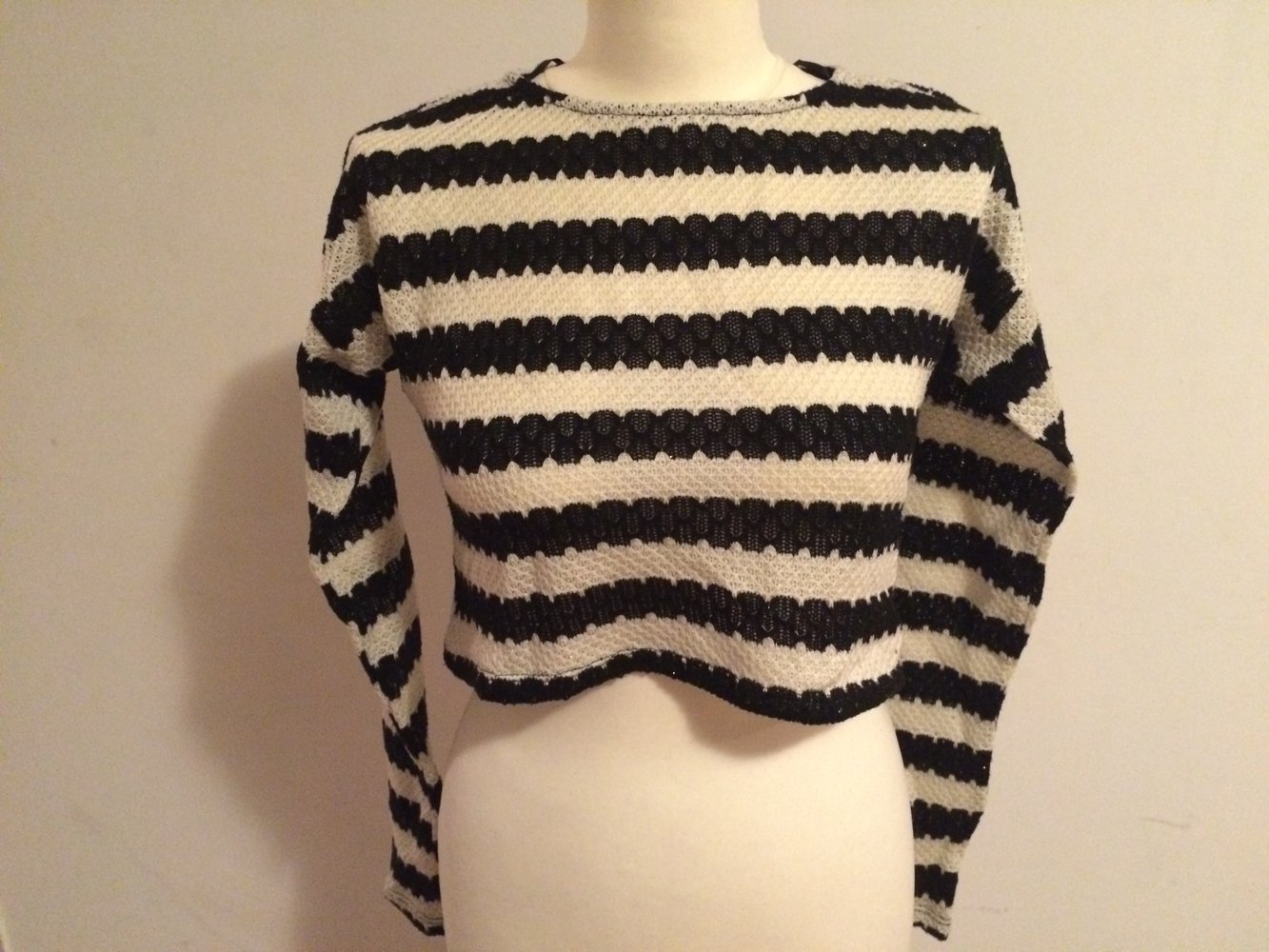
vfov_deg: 48.2
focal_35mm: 29
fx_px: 1063
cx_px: 634
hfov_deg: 61.7
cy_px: 476
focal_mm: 4.15
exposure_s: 1/17
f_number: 2.2
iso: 500
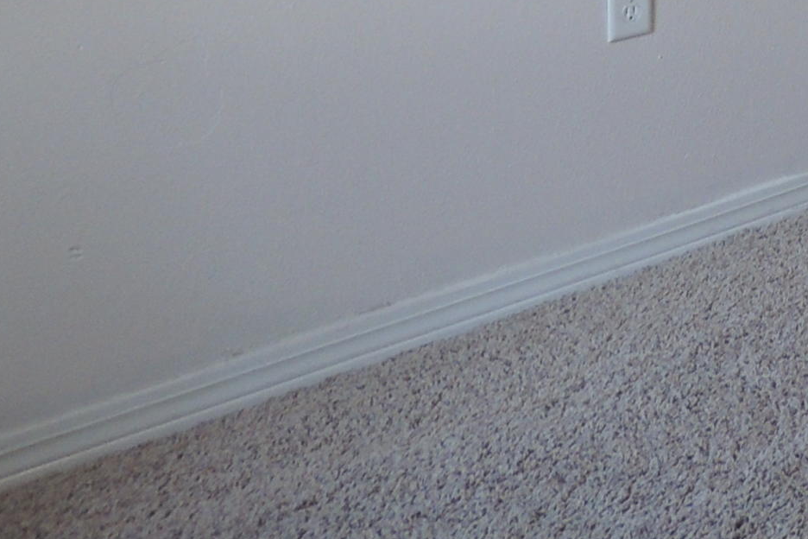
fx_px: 1795
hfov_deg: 21.3
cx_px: 1220
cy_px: -415
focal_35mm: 80
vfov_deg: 15.0
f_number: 3
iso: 220
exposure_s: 1/30
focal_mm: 4.3
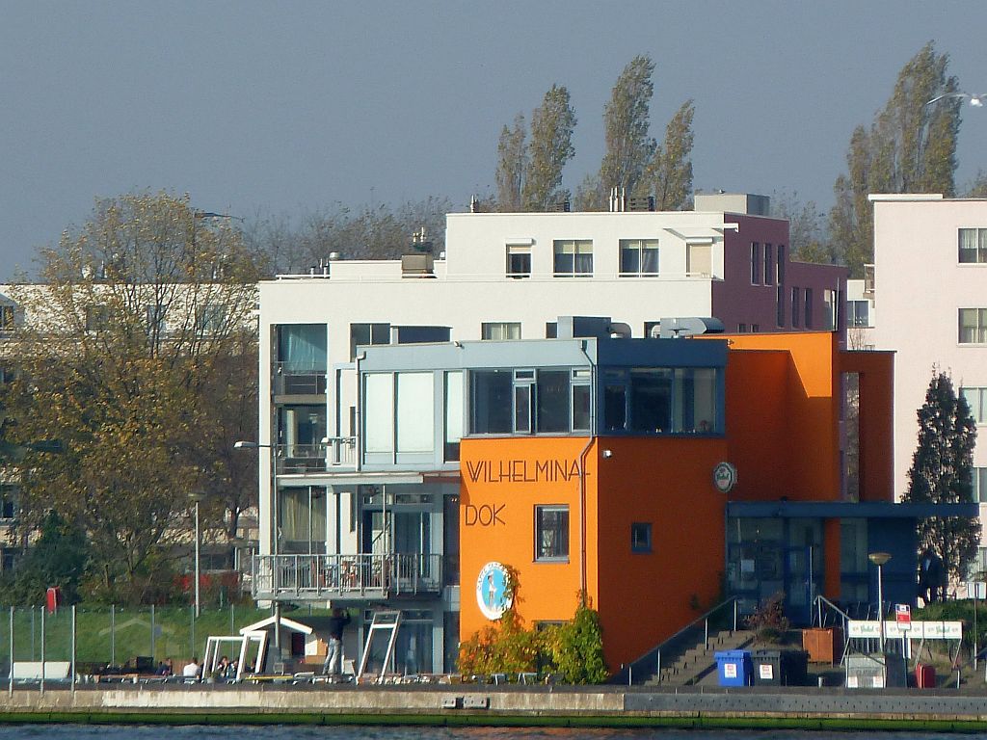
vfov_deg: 2.6
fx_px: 16024
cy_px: 370
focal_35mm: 562
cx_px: 494
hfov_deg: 3.5
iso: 80
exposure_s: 1/400
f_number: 4.9
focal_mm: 49.2
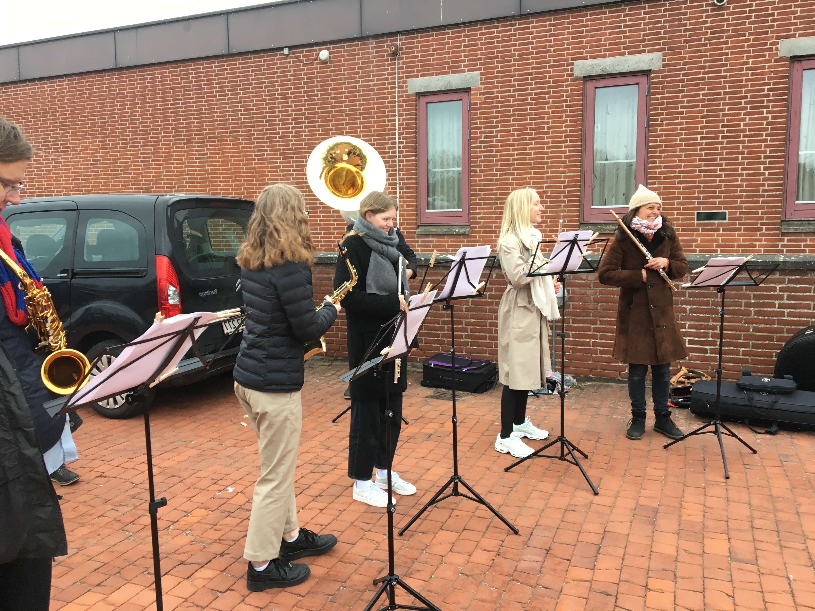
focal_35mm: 29
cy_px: 306
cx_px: 408
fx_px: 683
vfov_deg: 48.2
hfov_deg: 61.7
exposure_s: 1/33
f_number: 2.2
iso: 32
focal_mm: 4.15
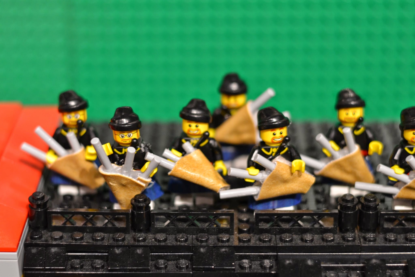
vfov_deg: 18.2
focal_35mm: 75
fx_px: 864
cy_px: 138
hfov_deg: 27.0
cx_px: 208
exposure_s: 1/60
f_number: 2.5
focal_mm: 50
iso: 800
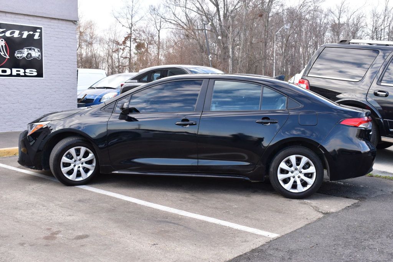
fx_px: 475
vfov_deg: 30.8
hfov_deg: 45.0
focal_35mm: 44
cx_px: 196
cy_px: 131
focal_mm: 29
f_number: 9
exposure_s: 1/100
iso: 400
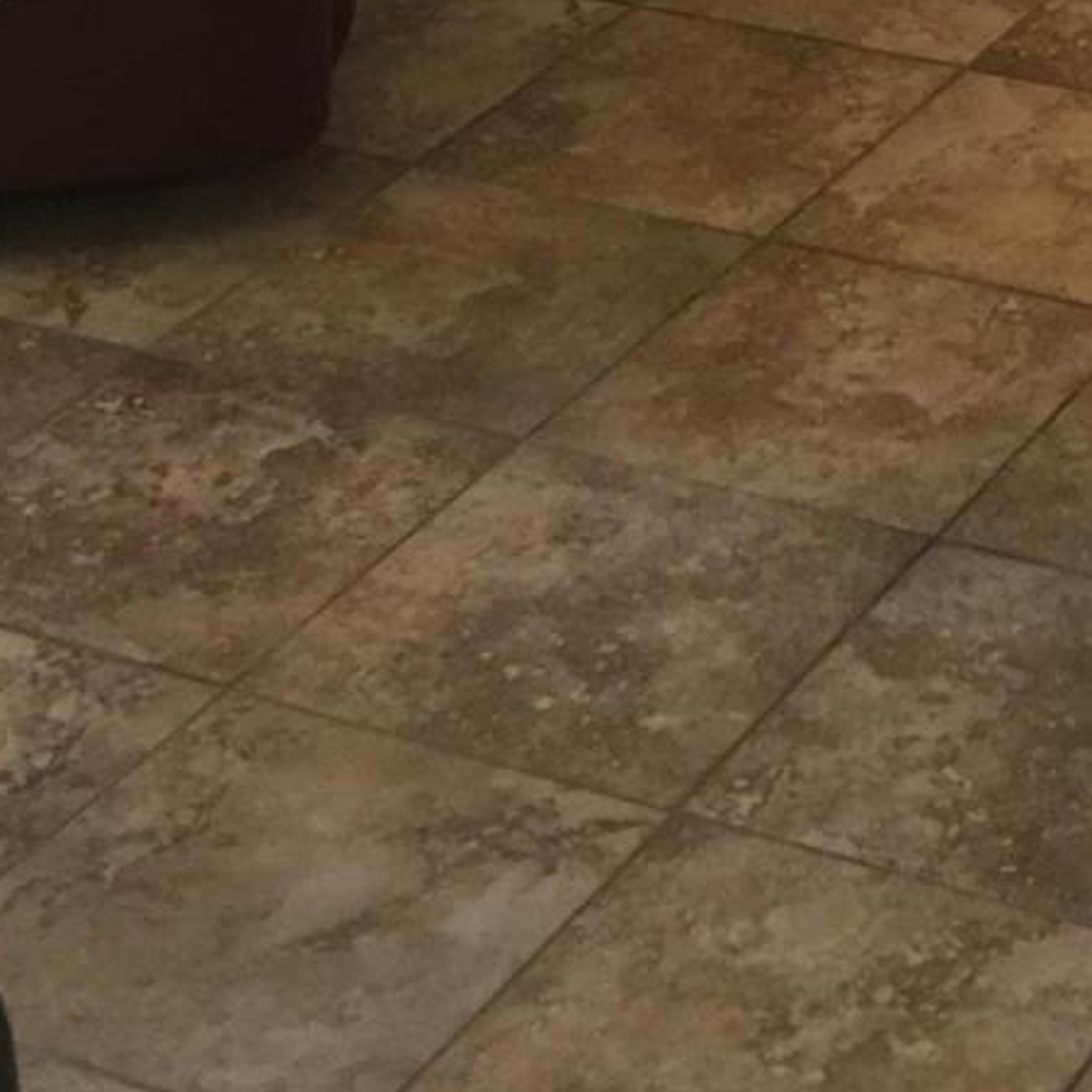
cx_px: 1245
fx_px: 4069
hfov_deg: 14.9
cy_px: -1056
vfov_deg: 13.3
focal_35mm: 114
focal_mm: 4.15
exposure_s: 1/15
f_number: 2.2
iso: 50
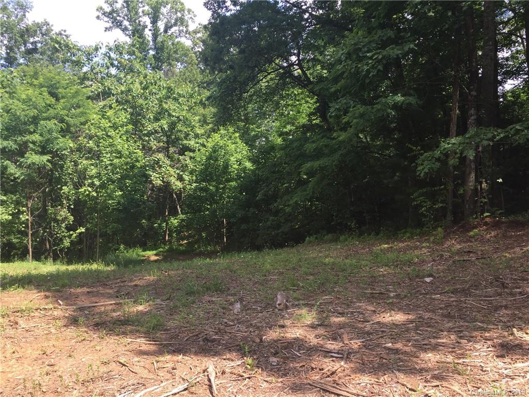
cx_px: 264
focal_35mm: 29
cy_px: 198
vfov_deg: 48.2
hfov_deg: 61.7
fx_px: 443
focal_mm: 4.15
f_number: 2.2
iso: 32
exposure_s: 1/507
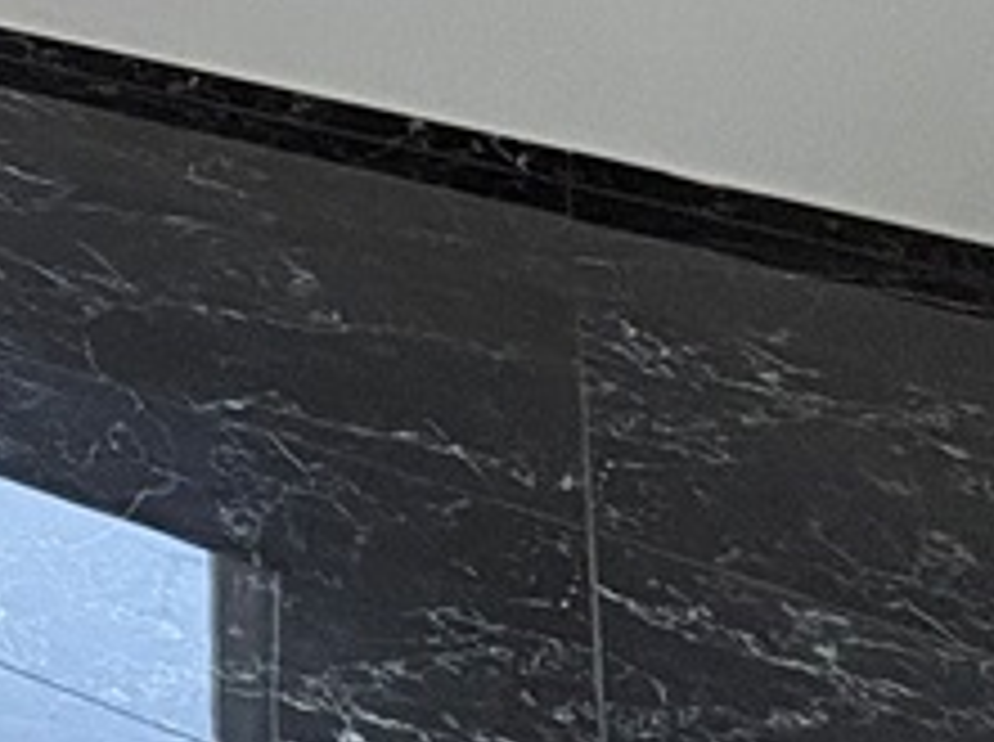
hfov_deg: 22.2
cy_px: -598
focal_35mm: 65
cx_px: -652
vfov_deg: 17.9
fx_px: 1863
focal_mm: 2.22
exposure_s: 1/60
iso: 320
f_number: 2.2
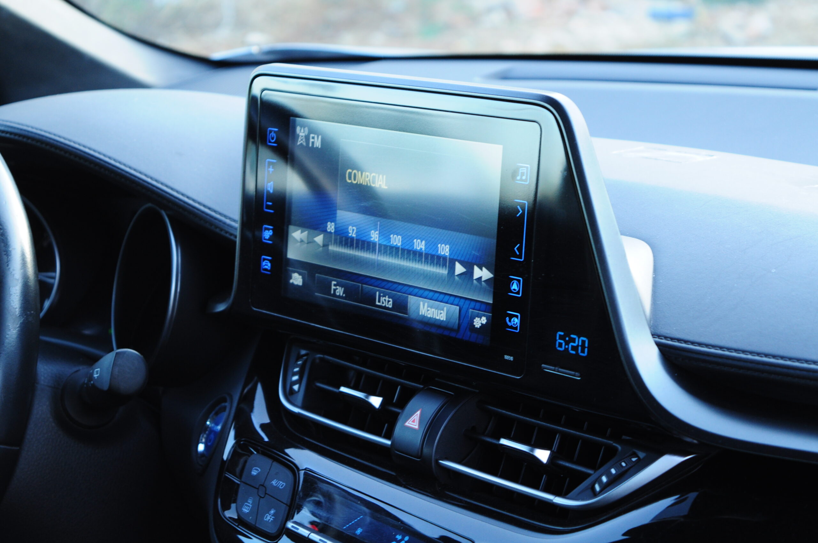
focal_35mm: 82
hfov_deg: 24.6
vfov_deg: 16.5
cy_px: 272
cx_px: 409
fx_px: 1872
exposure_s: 1/40
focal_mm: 55
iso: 500
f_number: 5.6
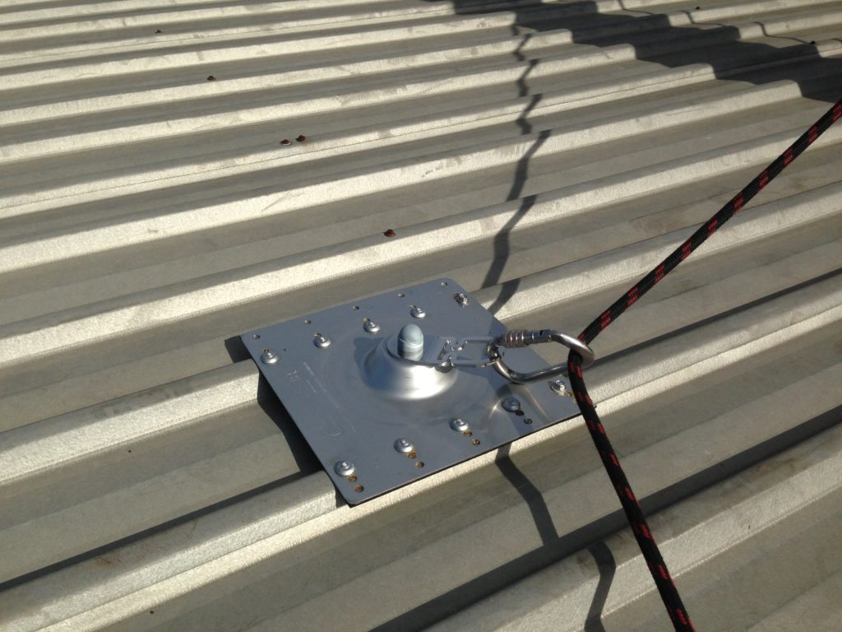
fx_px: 803
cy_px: 316
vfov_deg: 42.9
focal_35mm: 33
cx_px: 421
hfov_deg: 55.4
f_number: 2.4
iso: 50
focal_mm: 4.13
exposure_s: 1/3195
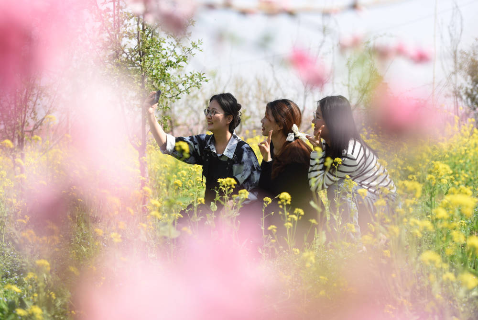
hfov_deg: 26.0
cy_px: 160
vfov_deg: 17.5
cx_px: 239
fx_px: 1036
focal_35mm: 78
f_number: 3.5
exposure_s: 1/640
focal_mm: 78
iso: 100
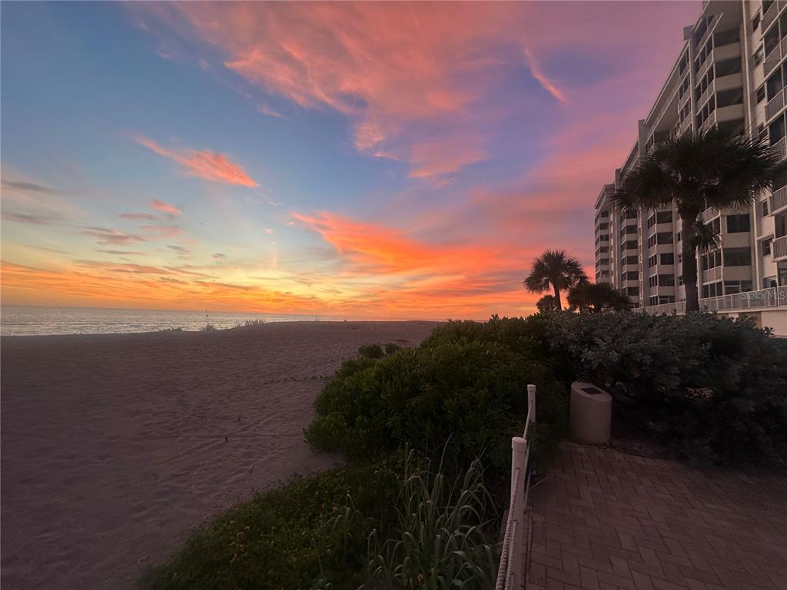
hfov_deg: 102.1
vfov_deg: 85.7
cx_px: 394
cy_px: 295
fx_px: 318
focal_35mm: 14
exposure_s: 1/99
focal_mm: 2.22
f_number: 2.2
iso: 80
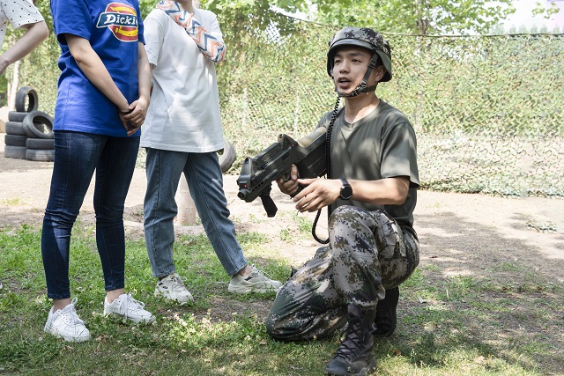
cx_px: 282
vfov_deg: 27.0
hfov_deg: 39.6
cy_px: 188
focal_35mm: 50
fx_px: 783
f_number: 5.6
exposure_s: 1/125
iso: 100
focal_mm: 50
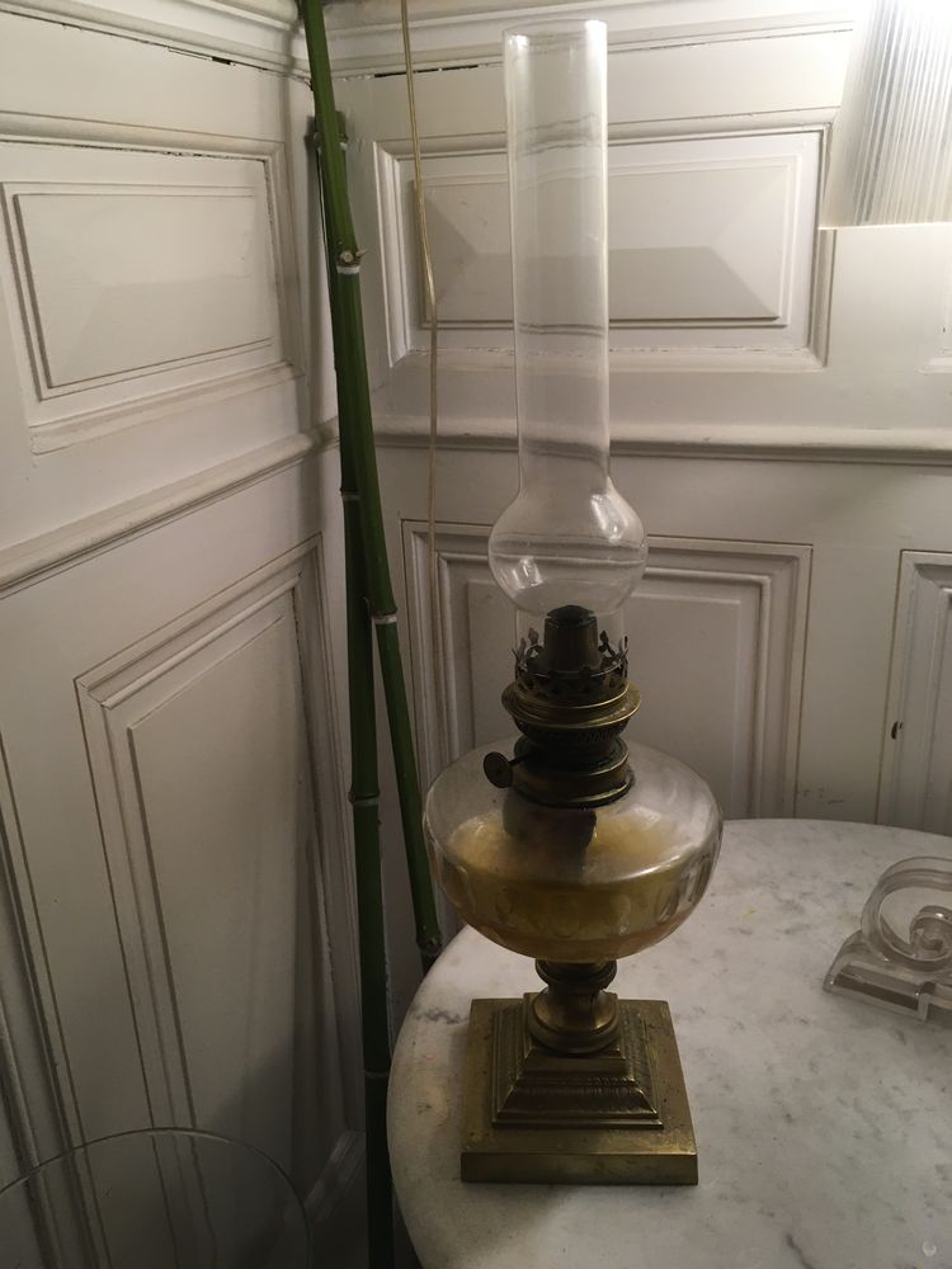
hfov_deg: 48.2
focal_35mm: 29
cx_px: 476
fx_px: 1063
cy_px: 634
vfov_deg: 61.7
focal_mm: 4.15
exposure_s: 1/33
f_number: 2.2
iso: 50
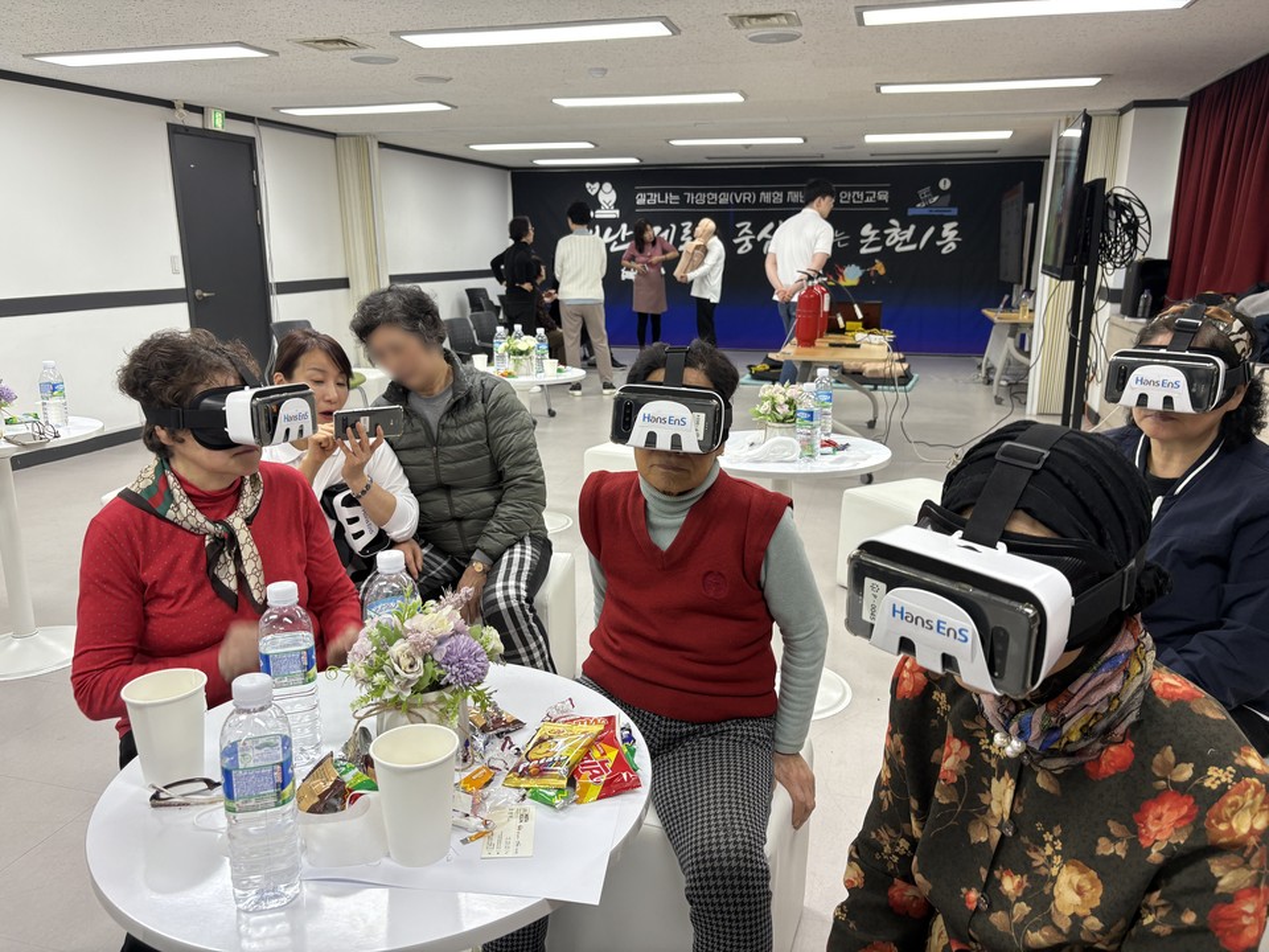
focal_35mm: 26
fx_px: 953
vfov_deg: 53.1
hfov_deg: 67.3
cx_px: 634
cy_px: 476
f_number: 1.6
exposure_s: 1/60
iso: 64
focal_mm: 5.96
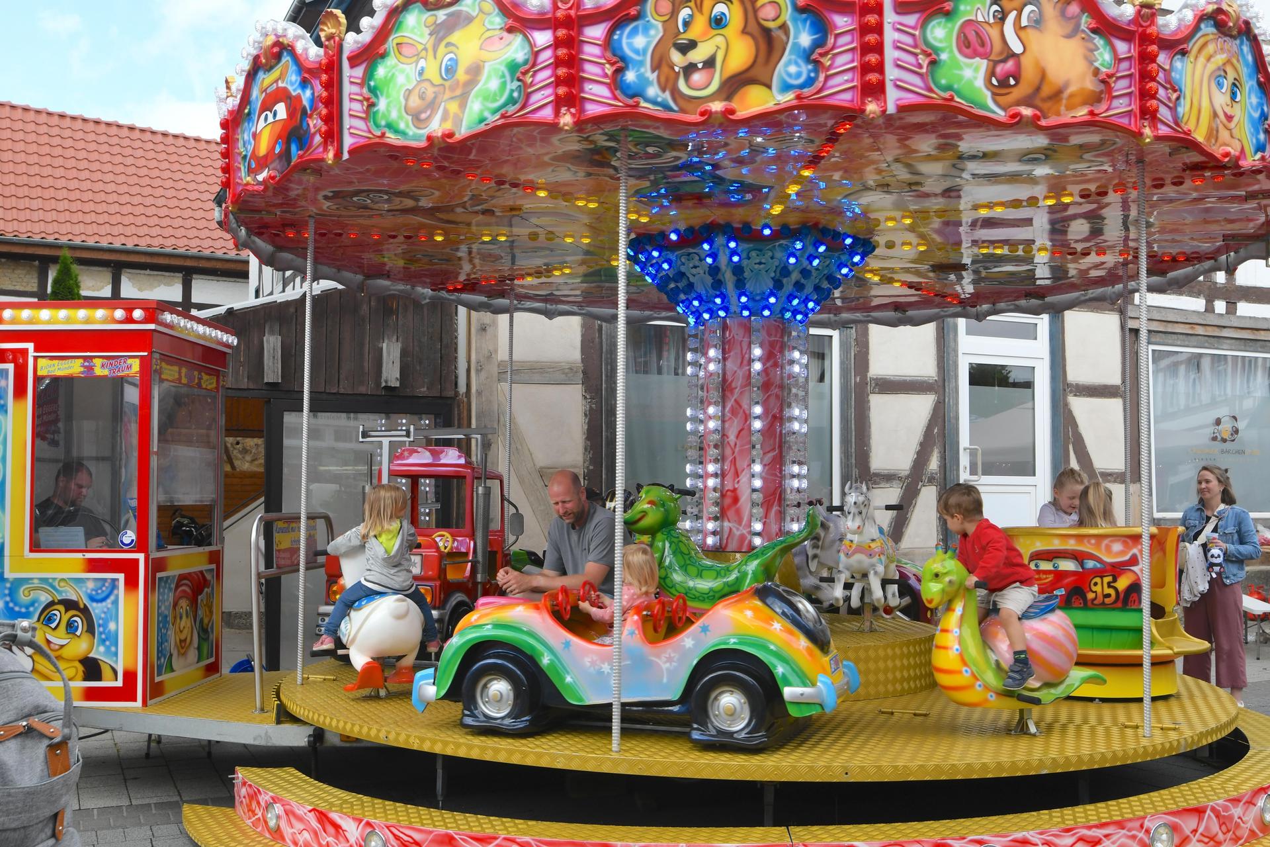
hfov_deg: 53.1
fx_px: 1270
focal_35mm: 36
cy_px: 424
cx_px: 635
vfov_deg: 36.9
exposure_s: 1/250
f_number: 8
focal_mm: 24
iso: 320
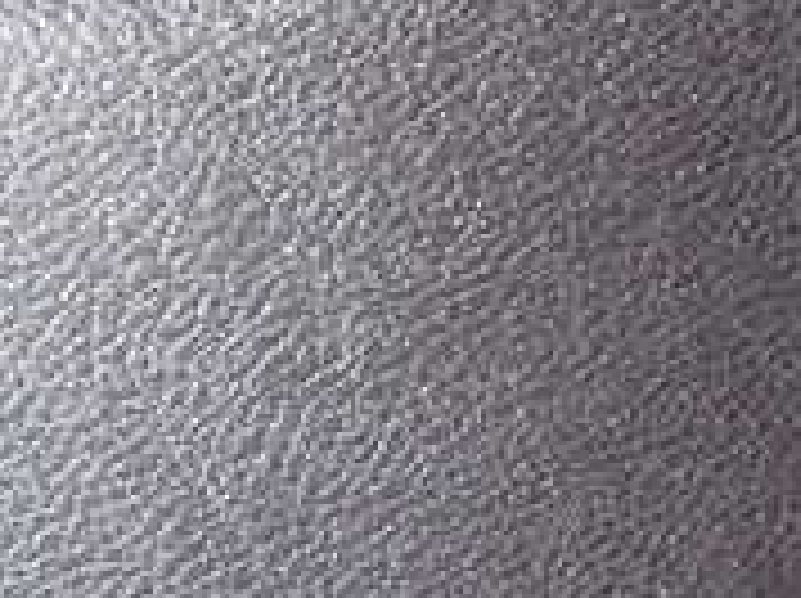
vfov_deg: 13.2
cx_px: 392
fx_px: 2496
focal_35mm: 108
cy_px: 751
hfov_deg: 18.2
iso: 200
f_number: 2.4
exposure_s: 1/40
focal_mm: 5.79
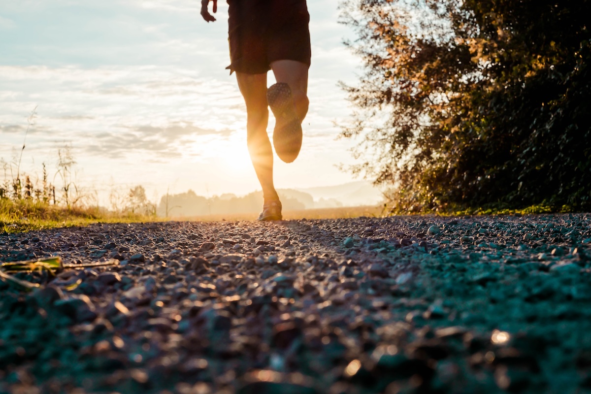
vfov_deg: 32.6
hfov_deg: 47.4
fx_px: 673
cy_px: 197
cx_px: 296
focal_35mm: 41
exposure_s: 1/500
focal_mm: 27
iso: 400
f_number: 9
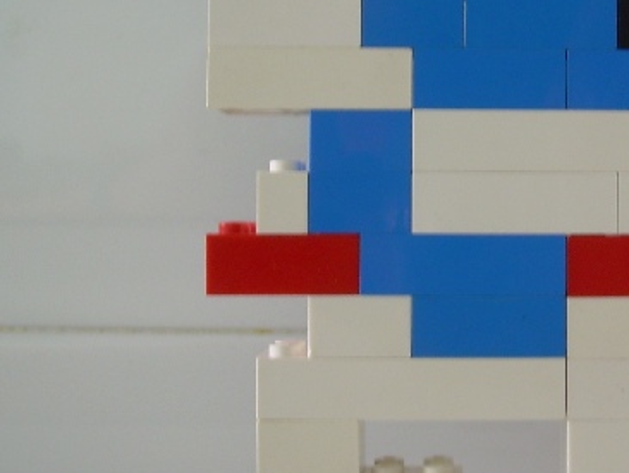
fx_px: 1509
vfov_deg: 17.7
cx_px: 522
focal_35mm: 83
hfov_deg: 23.1
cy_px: 131
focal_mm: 6.3
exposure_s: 1/3.4
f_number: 2.8
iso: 50
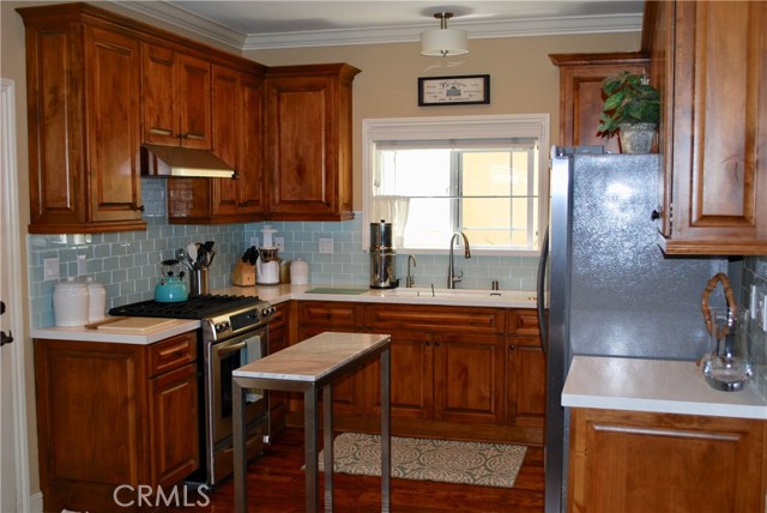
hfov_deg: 49.5
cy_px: 256
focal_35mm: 39
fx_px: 832
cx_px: 384
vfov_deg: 34.3
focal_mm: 26
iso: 200
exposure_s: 1/60
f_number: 4.2
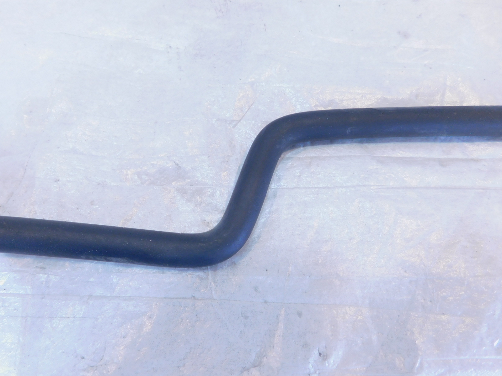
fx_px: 334
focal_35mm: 23
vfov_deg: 58.9
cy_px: 188
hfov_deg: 73.9
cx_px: 251
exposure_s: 1/30
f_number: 3
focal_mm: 4
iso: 200
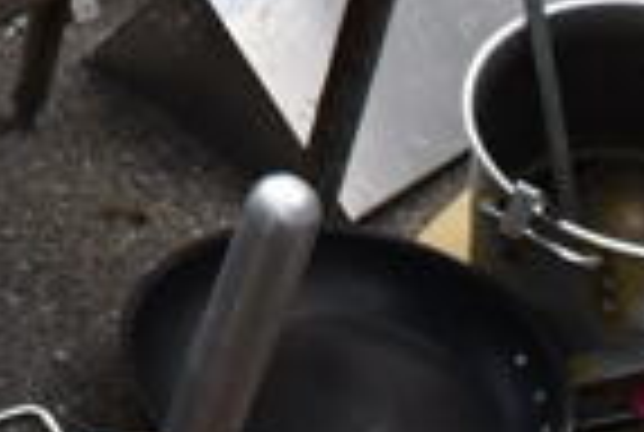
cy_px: -464
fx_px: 2061
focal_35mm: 115
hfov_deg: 16.5
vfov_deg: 10.8
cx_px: -257
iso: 100
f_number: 8
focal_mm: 18
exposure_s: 1/100
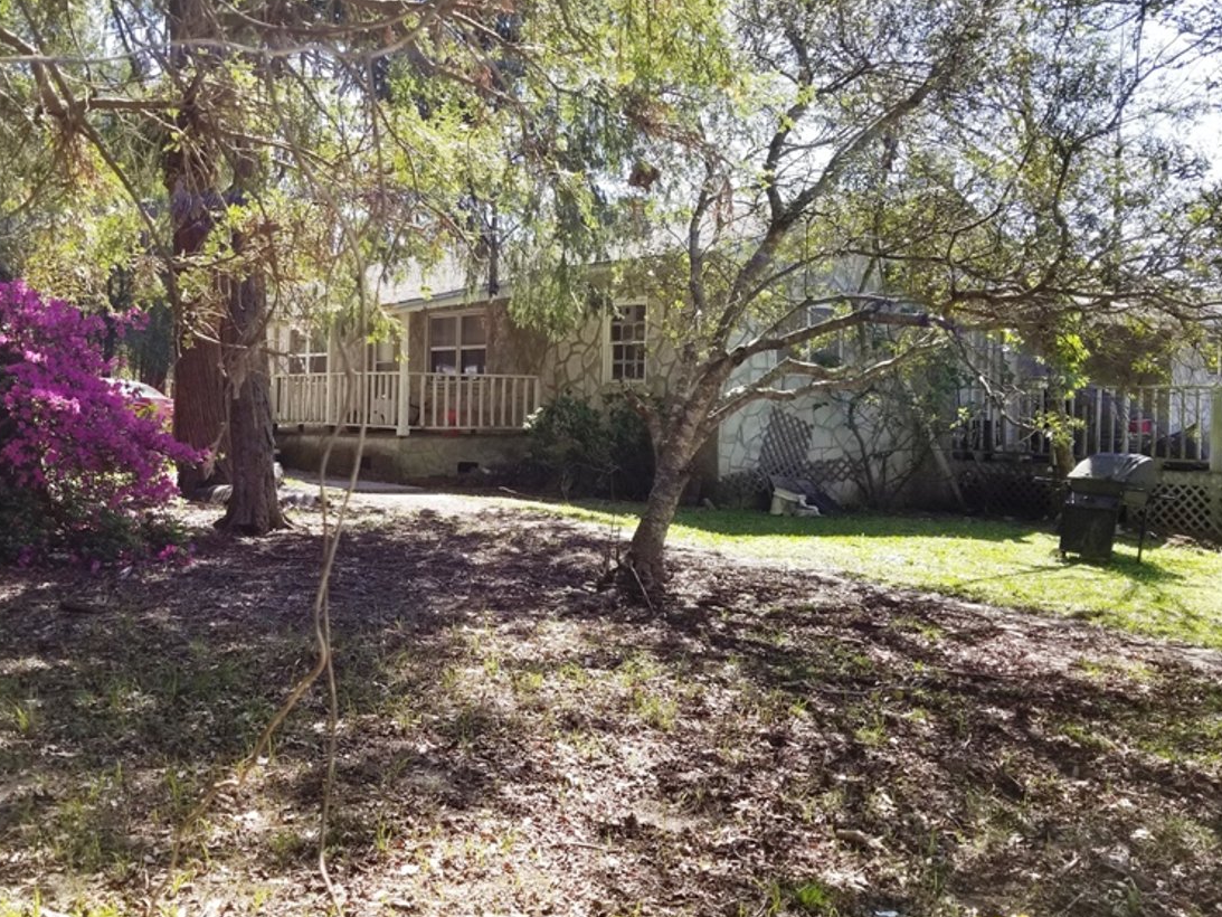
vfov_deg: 39.6
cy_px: 392
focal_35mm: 36
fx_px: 1271
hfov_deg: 51.2
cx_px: 543
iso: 50
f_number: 1.7
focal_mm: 4.25
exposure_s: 1/696
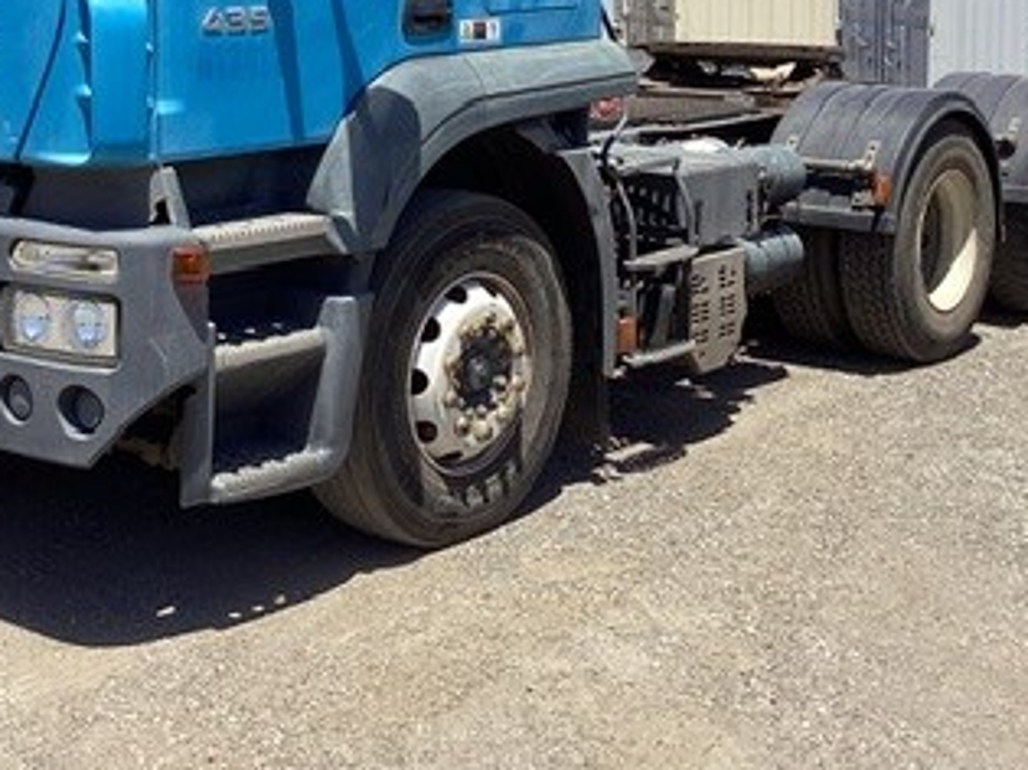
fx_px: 1870
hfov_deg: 30.7
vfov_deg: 22.7
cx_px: 421
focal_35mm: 63
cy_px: 82
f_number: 2.4
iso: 25
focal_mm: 3.3
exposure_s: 1/1253
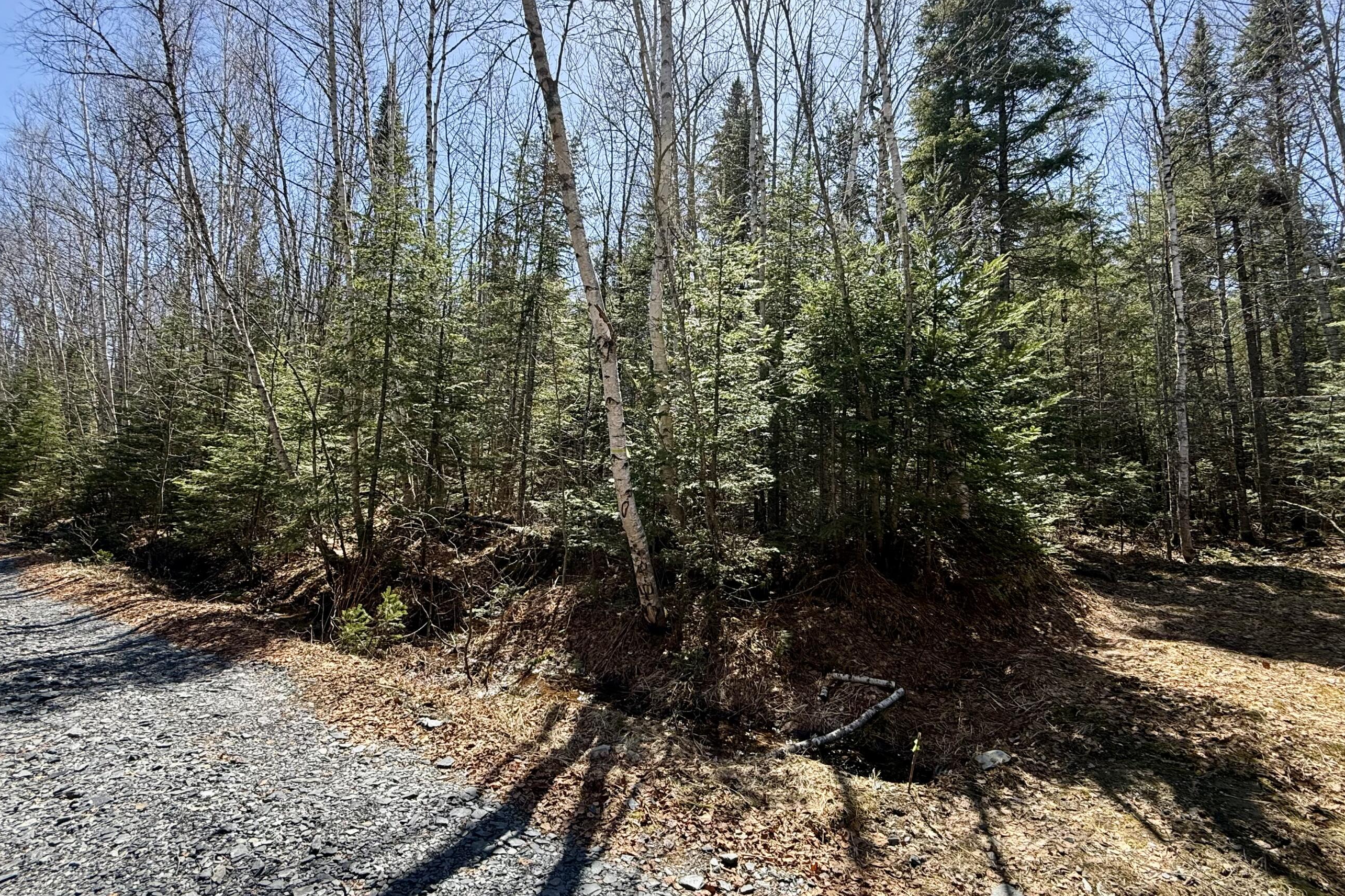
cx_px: 665
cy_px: 413
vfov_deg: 70.3
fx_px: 635
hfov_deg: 93.3
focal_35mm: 17
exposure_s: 1/518
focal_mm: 2.22
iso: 64
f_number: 2.2
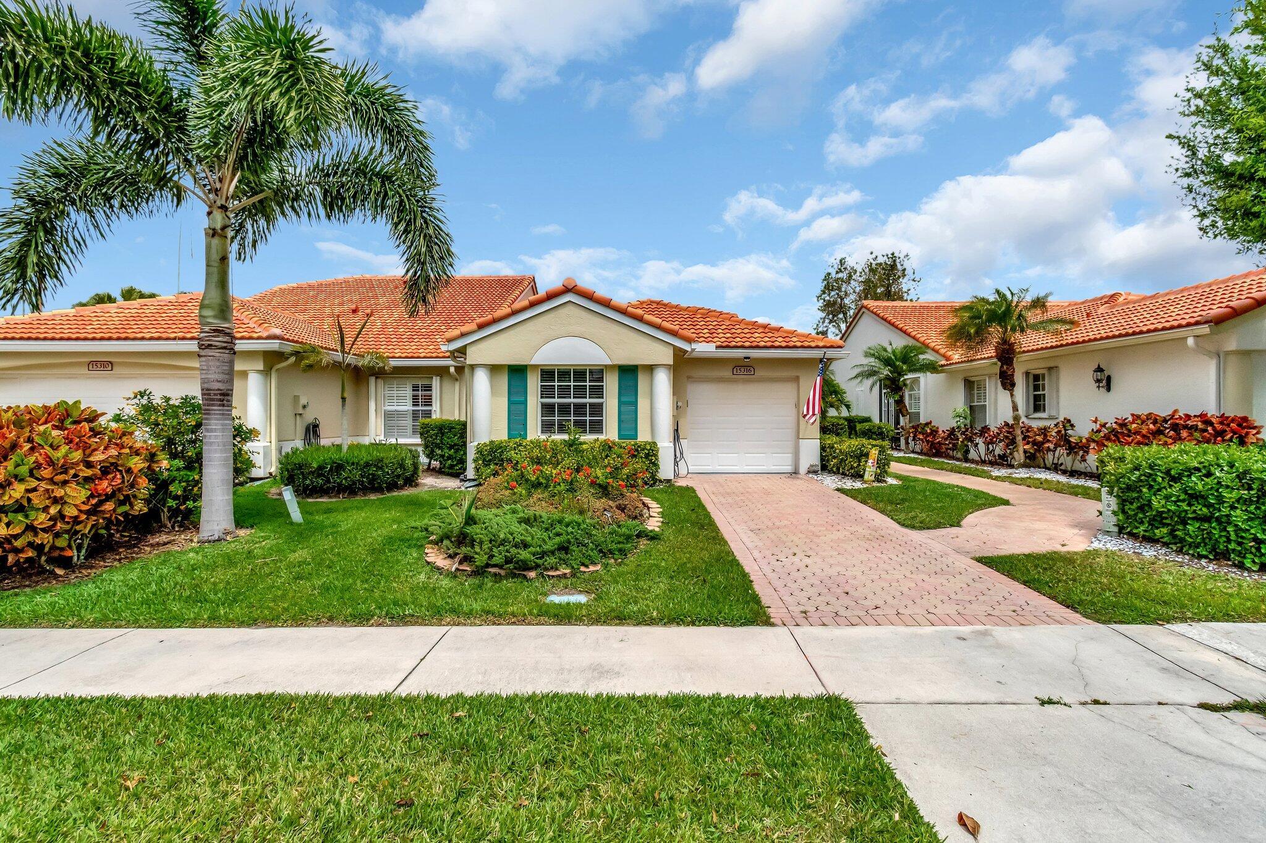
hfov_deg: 96.7
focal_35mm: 16
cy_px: 422
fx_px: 563
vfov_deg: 73.7
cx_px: 633
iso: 1100
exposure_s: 1/4000
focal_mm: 11
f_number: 8
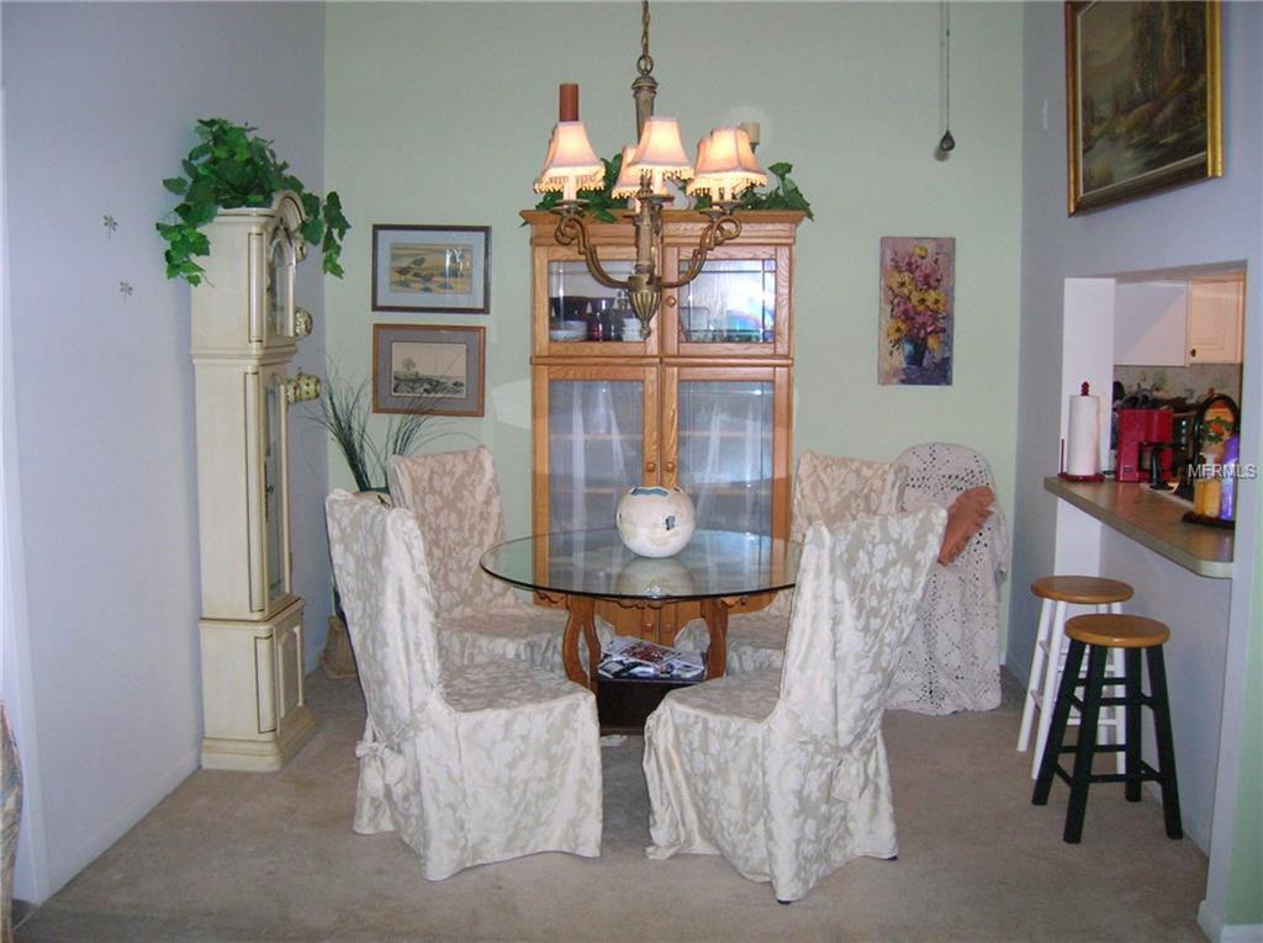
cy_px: 472
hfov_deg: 54.0
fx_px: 1239
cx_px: 632
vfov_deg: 41.7
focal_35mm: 34
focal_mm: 5.7
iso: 200
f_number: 2.9
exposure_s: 1/60.1
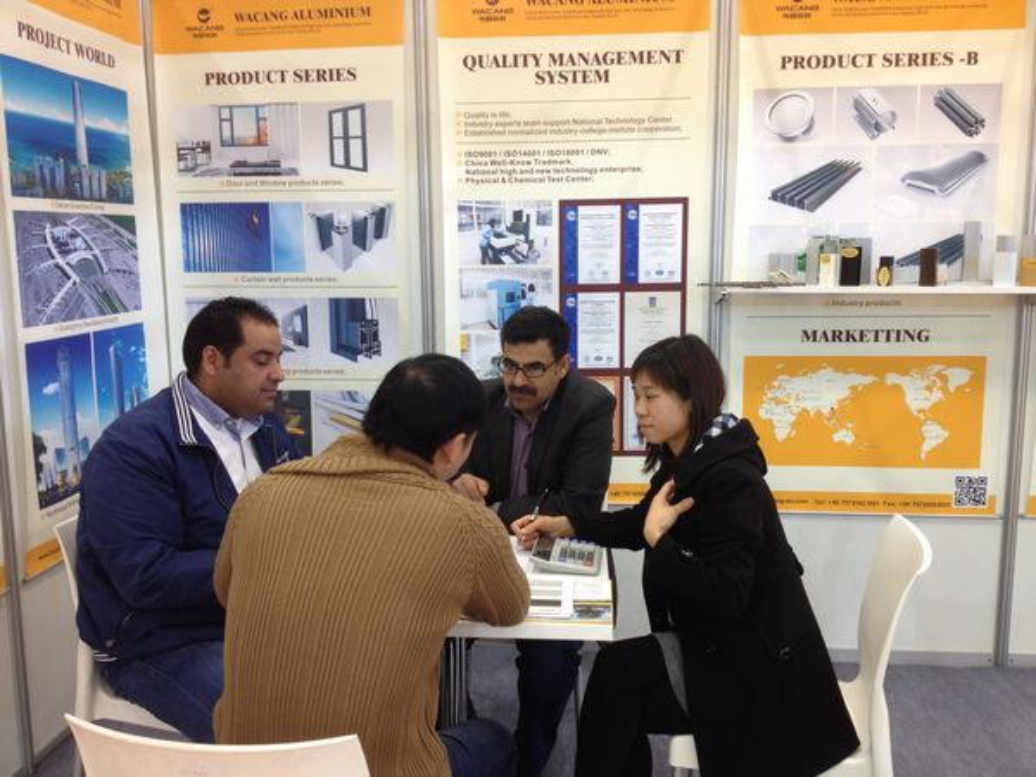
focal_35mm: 35
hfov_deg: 52.6
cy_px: 388
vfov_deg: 40.7
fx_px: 1047
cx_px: 518
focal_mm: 4.28
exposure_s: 1/20
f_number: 2.4
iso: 80
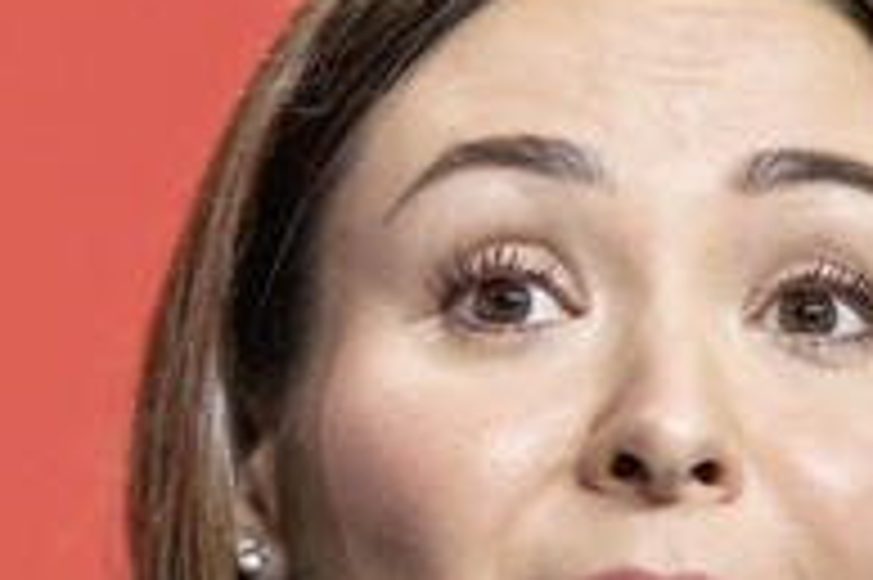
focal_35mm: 487
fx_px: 11799
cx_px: 281
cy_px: 477
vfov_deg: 2.8
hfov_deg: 4.2
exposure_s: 1/300
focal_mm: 140
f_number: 2.8
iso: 2500
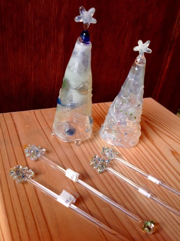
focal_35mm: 35
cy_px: 120
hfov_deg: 40.6
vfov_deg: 52.7
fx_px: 243
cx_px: 90
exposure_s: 1/15
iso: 64
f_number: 2.4
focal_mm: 4.28
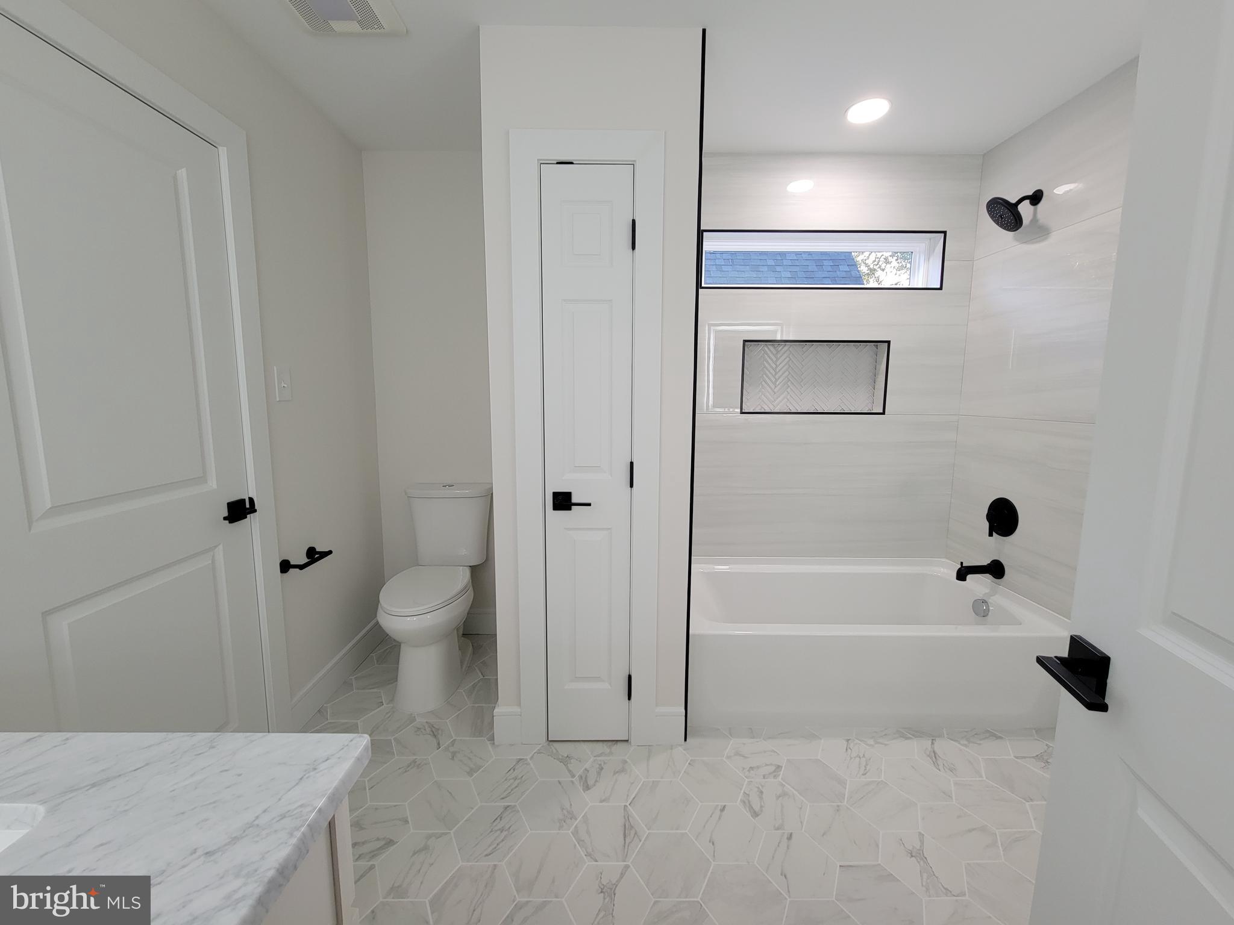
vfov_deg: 89.9
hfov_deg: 106.2
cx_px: 617
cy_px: 462
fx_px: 463
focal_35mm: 13
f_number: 2.2
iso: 100
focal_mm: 2.2
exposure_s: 1/60
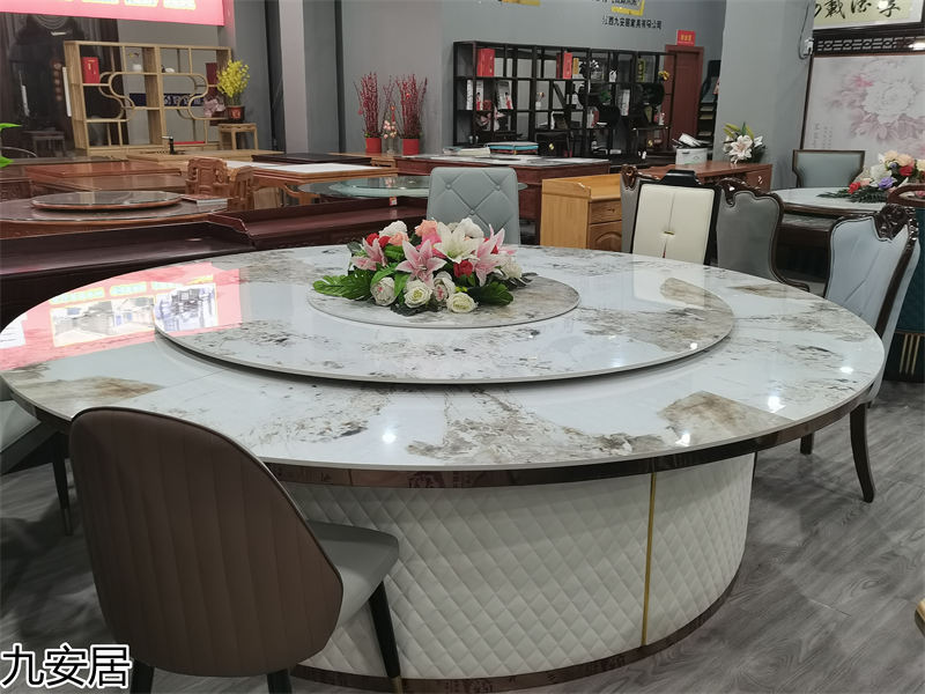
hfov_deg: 56.8
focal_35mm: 32
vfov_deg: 44.2
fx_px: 855
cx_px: 462
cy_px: 347
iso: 125
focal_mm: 5.58
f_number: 1.8
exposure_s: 1/50
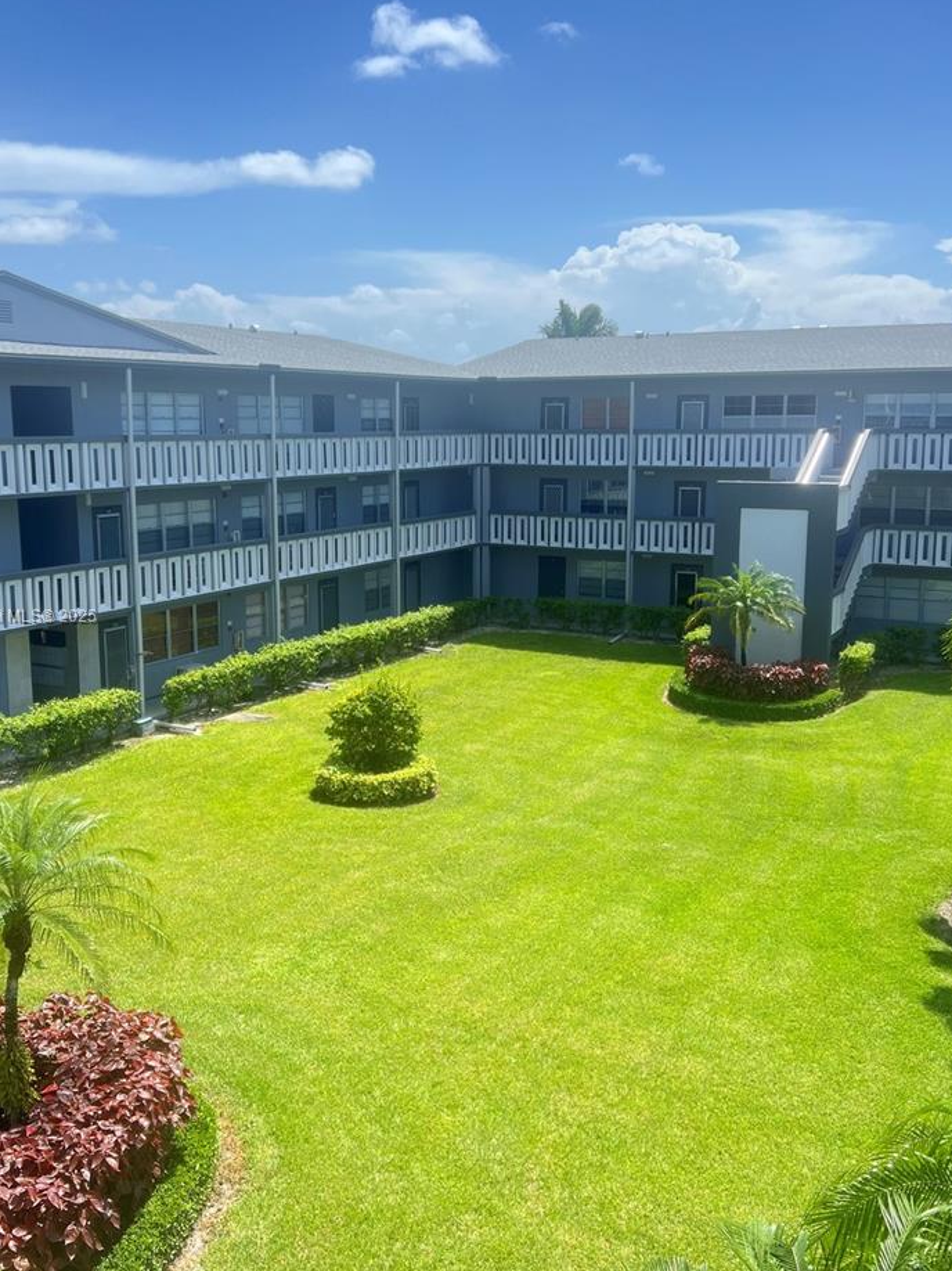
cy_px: 618
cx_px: 466
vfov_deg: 54.0
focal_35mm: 34
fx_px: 1247
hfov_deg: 41.8
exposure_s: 1/1468
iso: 50
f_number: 1.5
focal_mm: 5.7
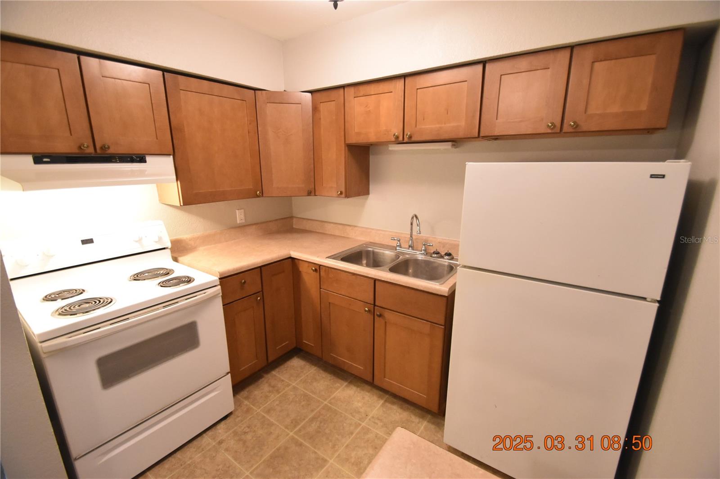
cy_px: 240
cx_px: 360
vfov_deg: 77.3
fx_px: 300
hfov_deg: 100.4
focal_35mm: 15
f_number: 3.5
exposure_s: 1/60
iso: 2800
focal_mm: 10
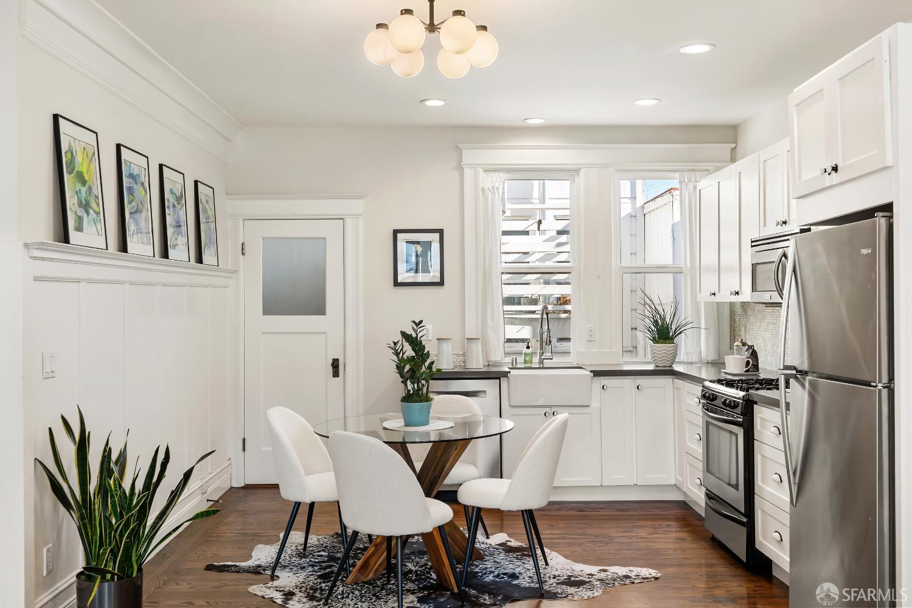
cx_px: 456
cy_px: 304
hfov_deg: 53.1
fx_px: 912
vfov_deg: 36.9
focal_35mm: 36
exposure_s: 1/25
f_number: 6.3
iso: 400
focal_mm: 24
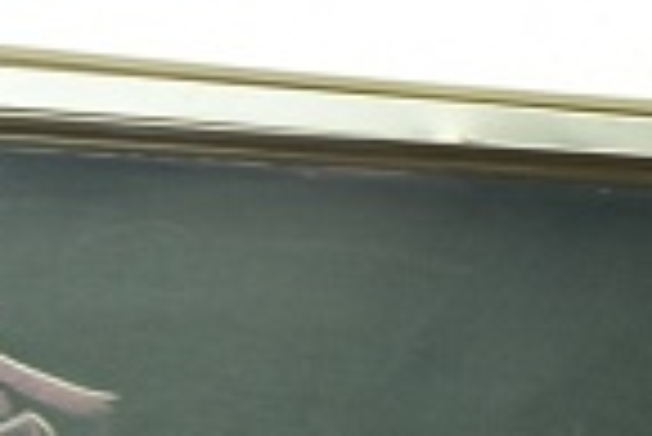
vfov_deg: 3.4
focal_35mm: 405
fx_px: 7342
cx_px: -832
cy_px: 832
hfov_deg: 5.0
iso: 800
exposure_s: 1/25
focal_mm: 56
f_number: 7.1
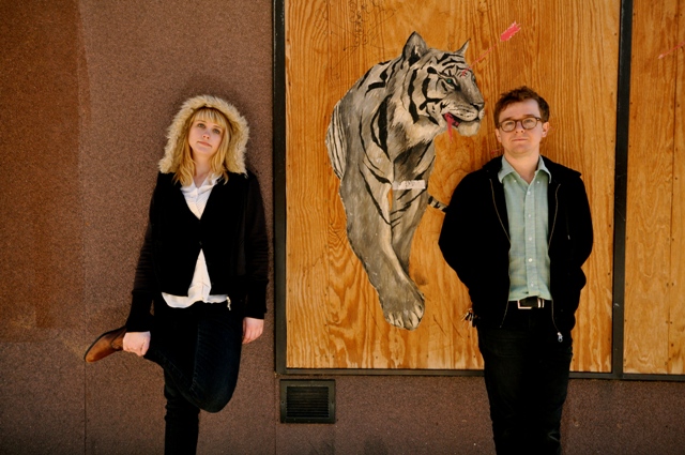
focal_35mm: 21
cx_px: 342
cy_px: 228
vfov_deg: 59.4
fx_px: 399
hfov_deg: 81.3
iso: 640
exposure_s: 1/200
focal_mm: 14
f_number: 11
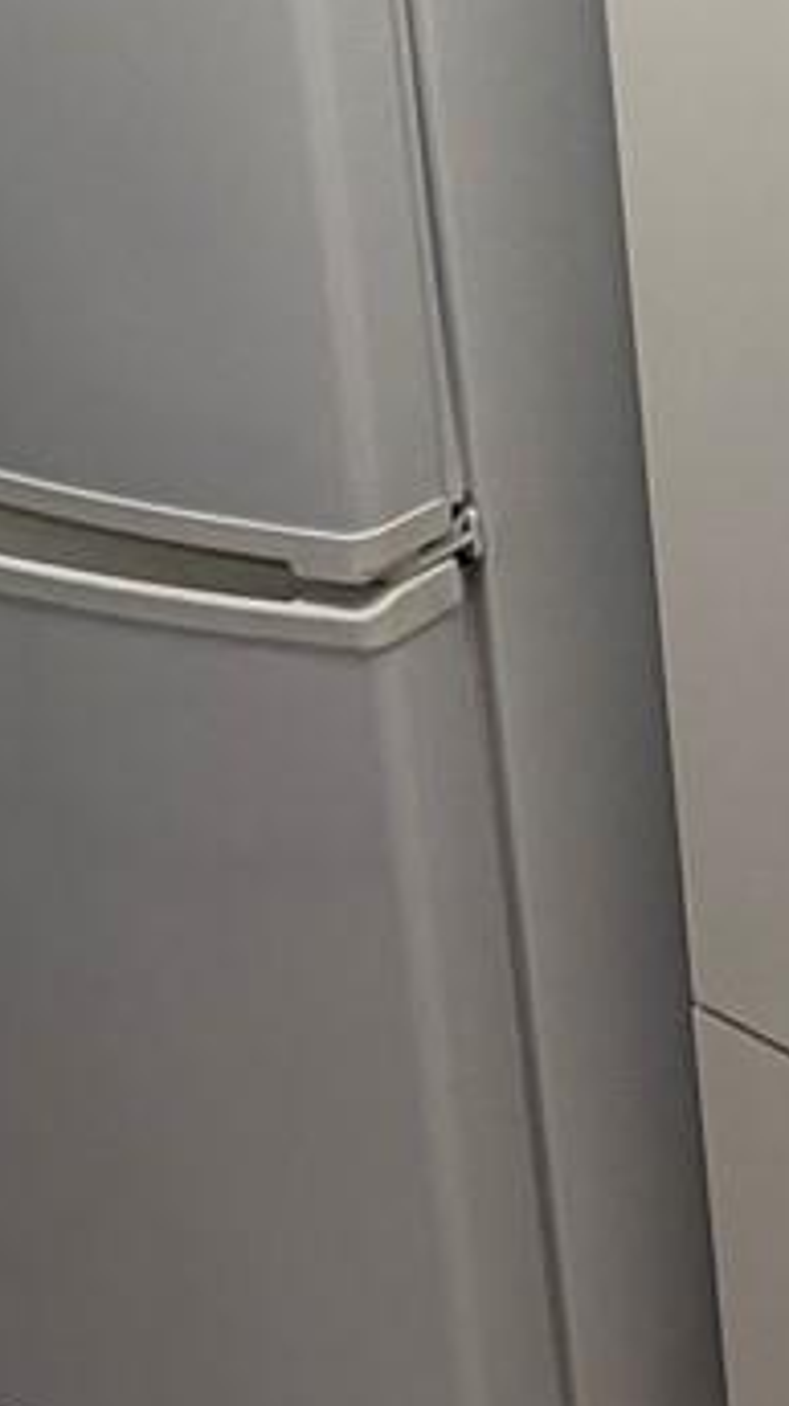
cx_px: 1688
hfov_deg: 13.8
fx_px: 2646
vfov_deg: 25.5
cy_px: -437
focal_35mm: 71
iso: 100
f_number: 2.2
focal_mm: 2.22
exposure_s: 1/120
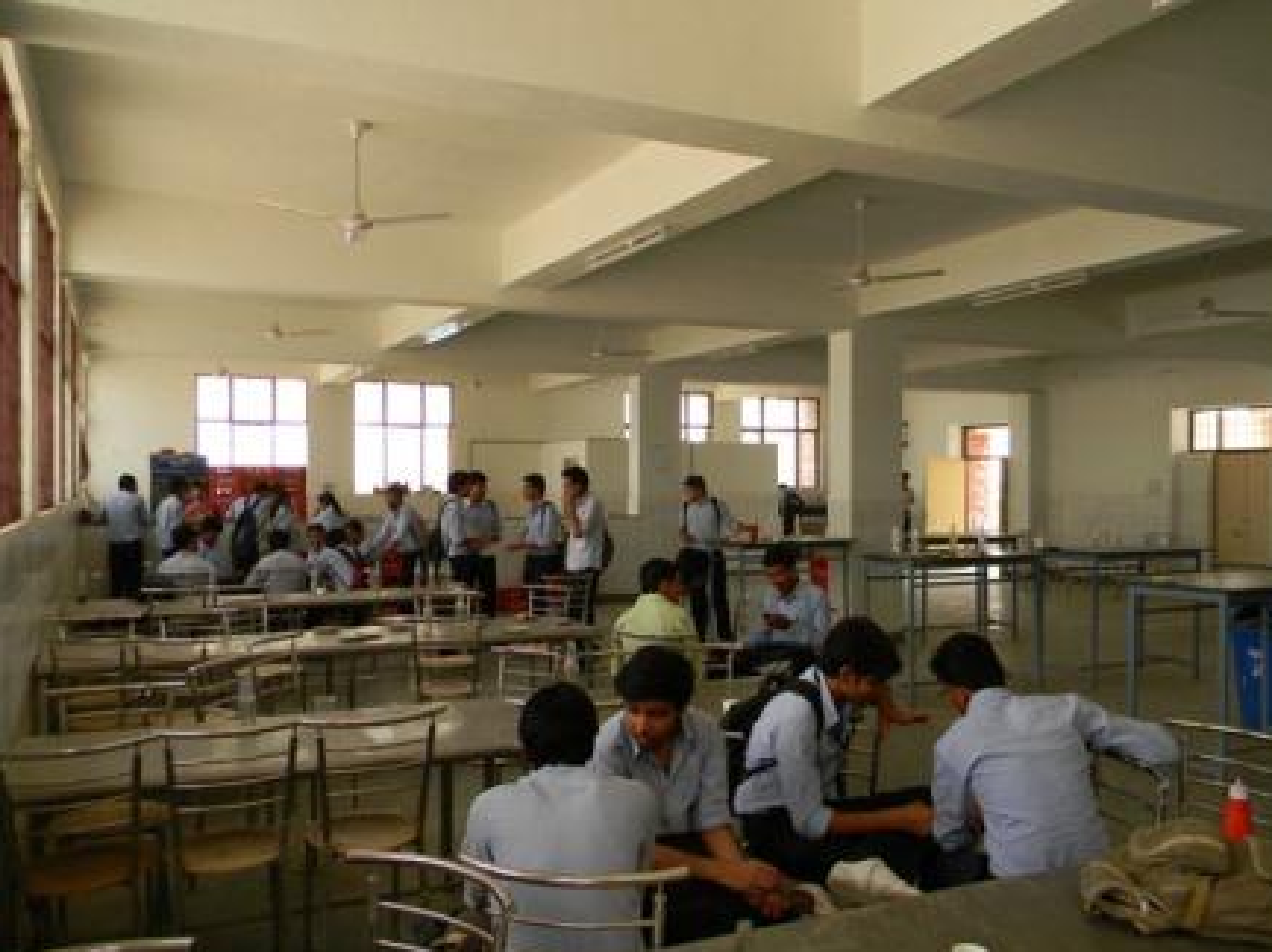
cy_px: 491
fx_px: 1065
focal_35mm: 29
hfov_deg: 61.7
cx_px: 655
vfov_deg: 48.2
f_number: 3.5
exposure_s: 1/81.6
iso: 80
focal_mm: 5
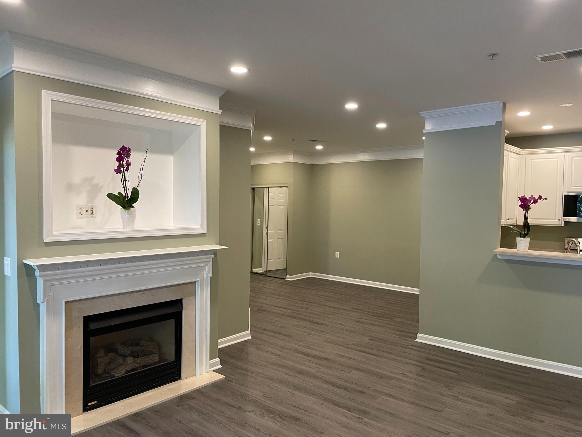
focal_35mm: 26
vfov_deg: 53.1
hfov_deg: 67.3
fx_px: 437
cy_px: 218
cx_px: 291
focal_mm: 4.2
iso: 100
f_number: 1.6
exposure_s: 1/60
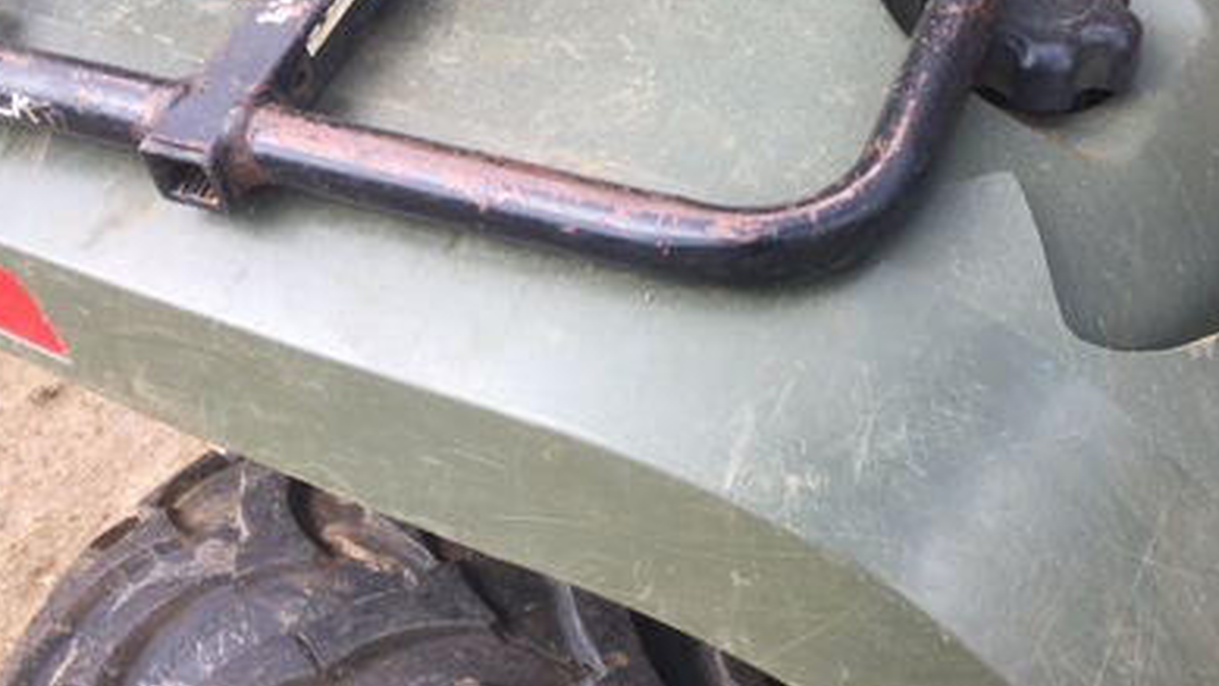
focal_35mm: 52
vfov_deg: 23.1
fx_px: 1681
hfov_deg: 39.0
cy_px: 385
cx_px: 881
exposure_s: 1/215
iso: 25
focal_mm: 4.15
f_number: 2.2
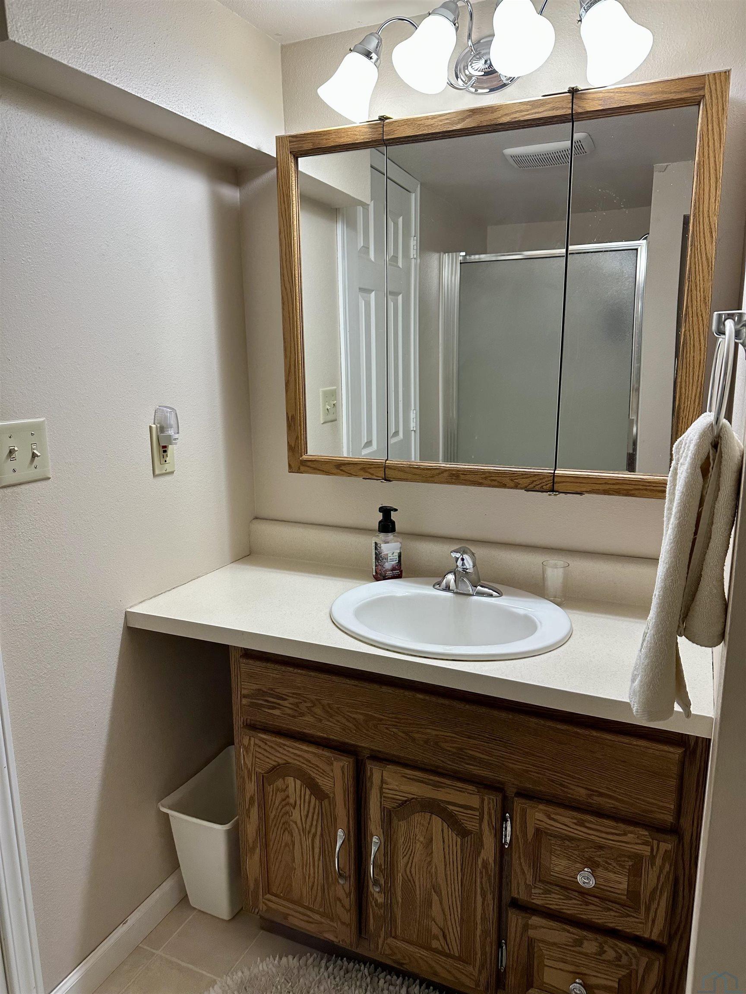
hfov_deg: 56.8
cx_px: 373
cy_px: 497
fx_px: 690
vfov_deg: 71.6
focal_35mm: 24
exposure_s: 1/120
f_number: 1.78
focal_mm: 6.86
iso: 160
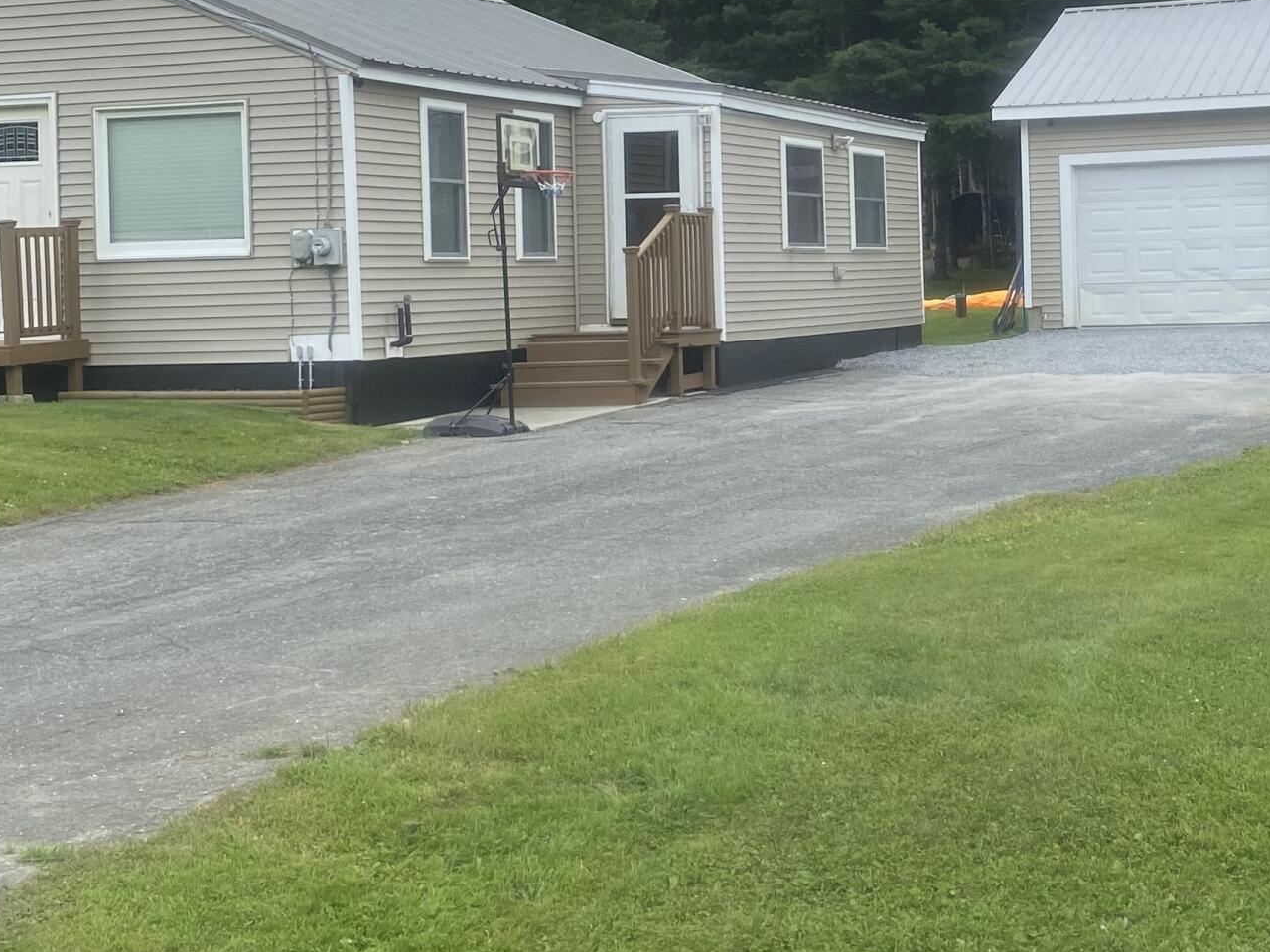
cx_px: 937
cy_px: 332
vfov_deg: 23.9
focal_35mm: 61
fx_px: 2238
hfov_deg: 31.2
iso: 32
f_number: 1.8
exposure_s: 1/1316
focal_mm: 4.25
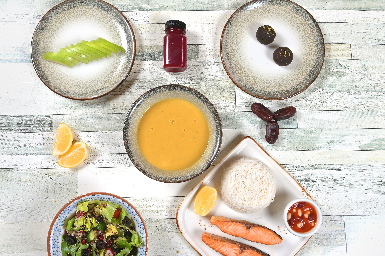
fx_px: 342
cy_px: 149
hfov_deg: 58.7
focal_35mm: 32
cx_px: 184
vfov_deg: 40.9
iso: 100
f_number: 18
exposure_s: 1/160
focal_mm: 26
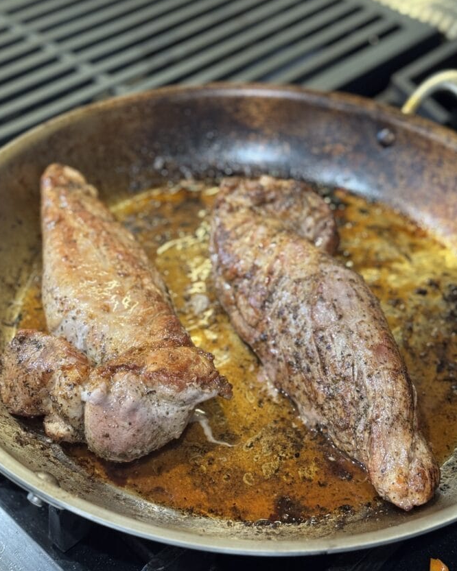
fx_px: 913
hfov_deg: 28.1
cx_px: 229
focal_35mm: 54
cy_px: 287
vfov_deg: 34.8
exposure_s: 1/40
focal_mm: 6.76
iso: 250
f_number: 1.78
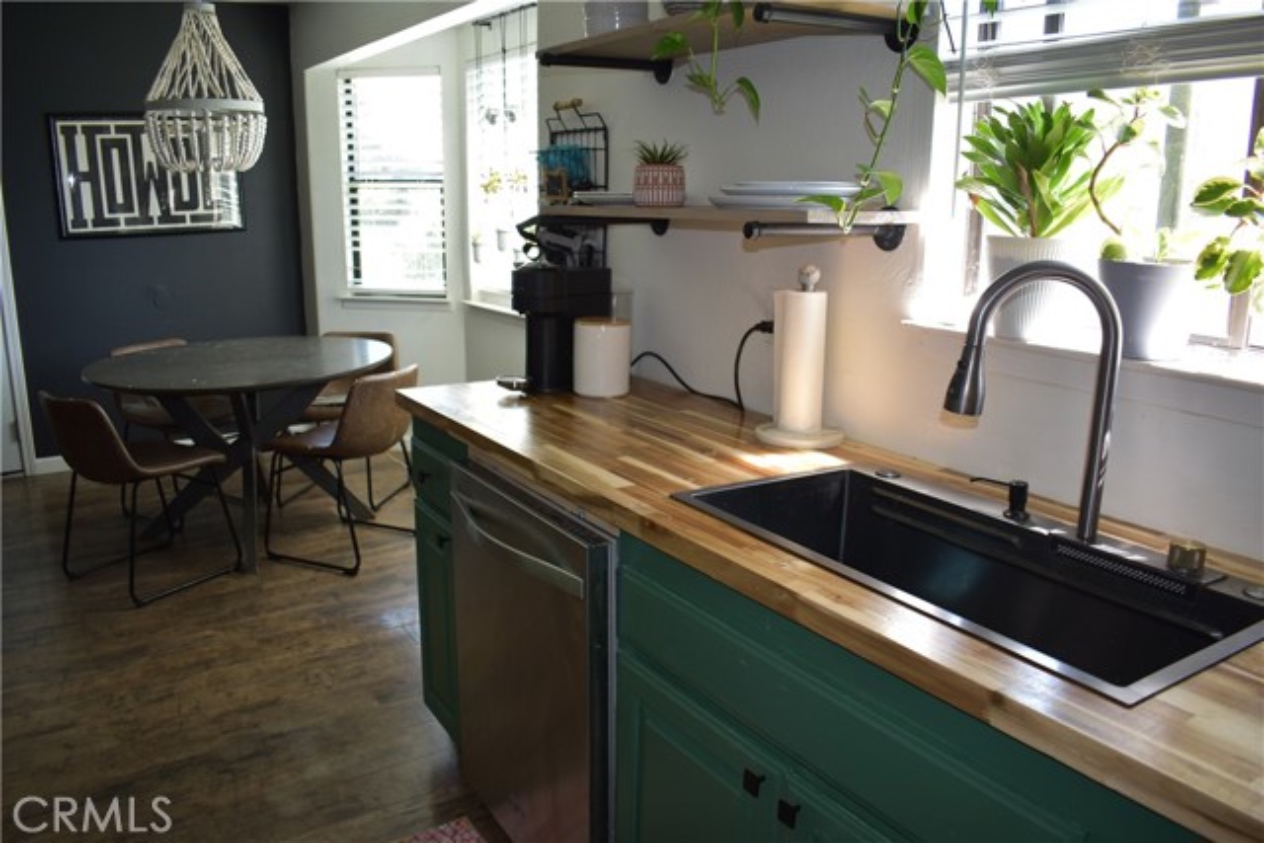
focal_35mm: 27
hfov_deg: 67.4
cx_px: 632
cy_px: 422
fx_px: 948
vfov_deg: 48.0
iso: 220
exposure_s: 1/30
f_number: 3.5
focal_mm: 18
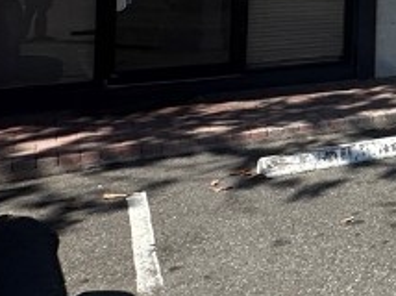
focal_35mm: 67
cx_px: 803
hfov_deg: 18.4
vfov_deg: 20.4
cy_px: -68
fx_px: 766
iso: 50
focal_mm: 2.22
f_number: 2.2
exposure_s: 1/2817
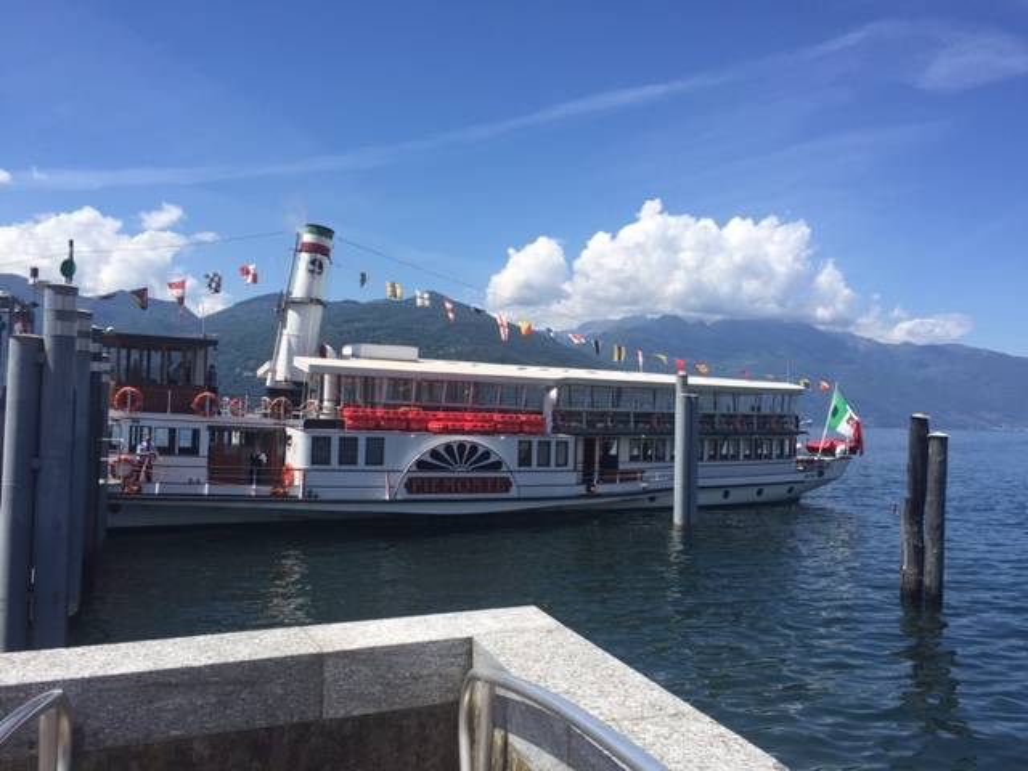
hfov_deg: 61.7
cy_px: 386
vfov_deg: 48.2
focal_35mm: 29
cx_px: 514
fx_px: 861
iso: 32
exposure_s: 1/2198
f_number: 2.2
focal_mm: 4.15
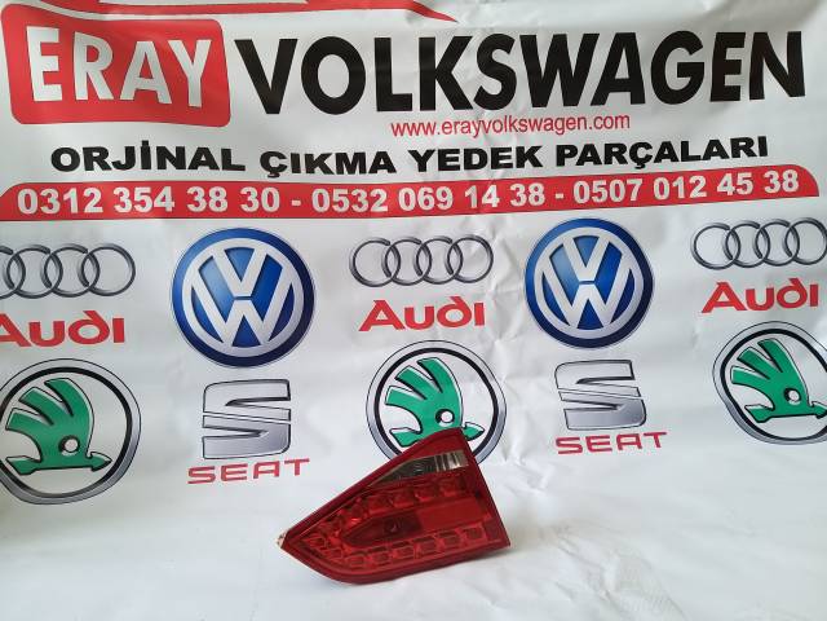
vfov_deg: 51.4
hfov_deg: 65.3
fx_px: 645
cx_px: 414
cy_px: 310
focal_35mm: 27
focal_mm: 3.93
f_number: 1.7
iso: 50
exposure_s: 1/167
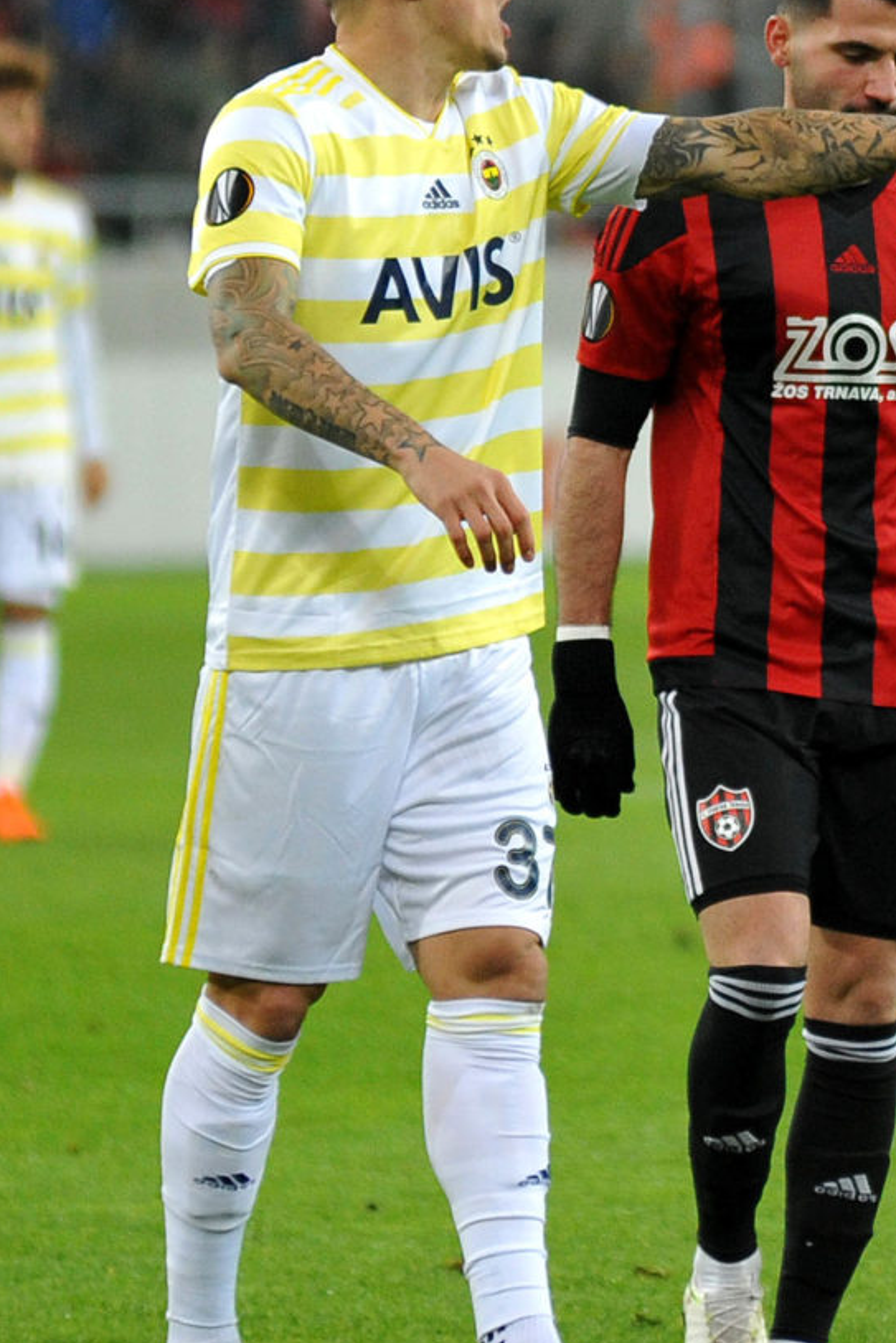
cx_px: 591
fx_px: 10560
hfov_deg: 4.9
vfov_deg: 7.3
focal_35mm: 283
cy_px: 601
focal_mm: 200
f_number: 3.2
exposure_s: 1/1000
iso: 1600
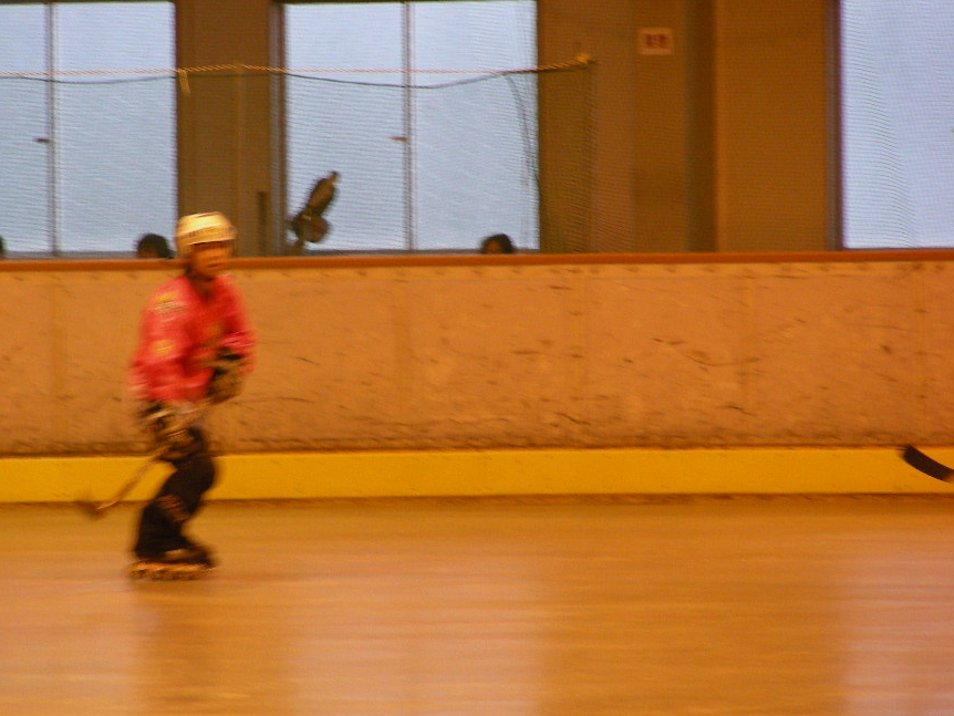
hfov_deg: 5.4
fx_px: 10117
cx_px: 394
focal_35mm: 367
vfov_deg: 4.1
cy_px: 365
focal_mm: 51.6
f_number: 3.5
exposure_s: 1/32
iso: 200
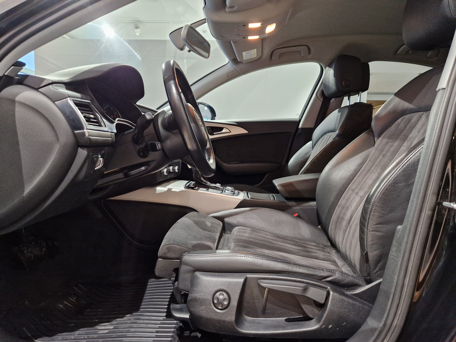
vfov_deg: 58.9
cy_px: 171
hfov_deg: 73.9
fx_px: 303
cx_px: 228
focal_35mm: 23
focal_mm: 5.4
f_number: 1.8
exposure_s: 1/100
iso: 500
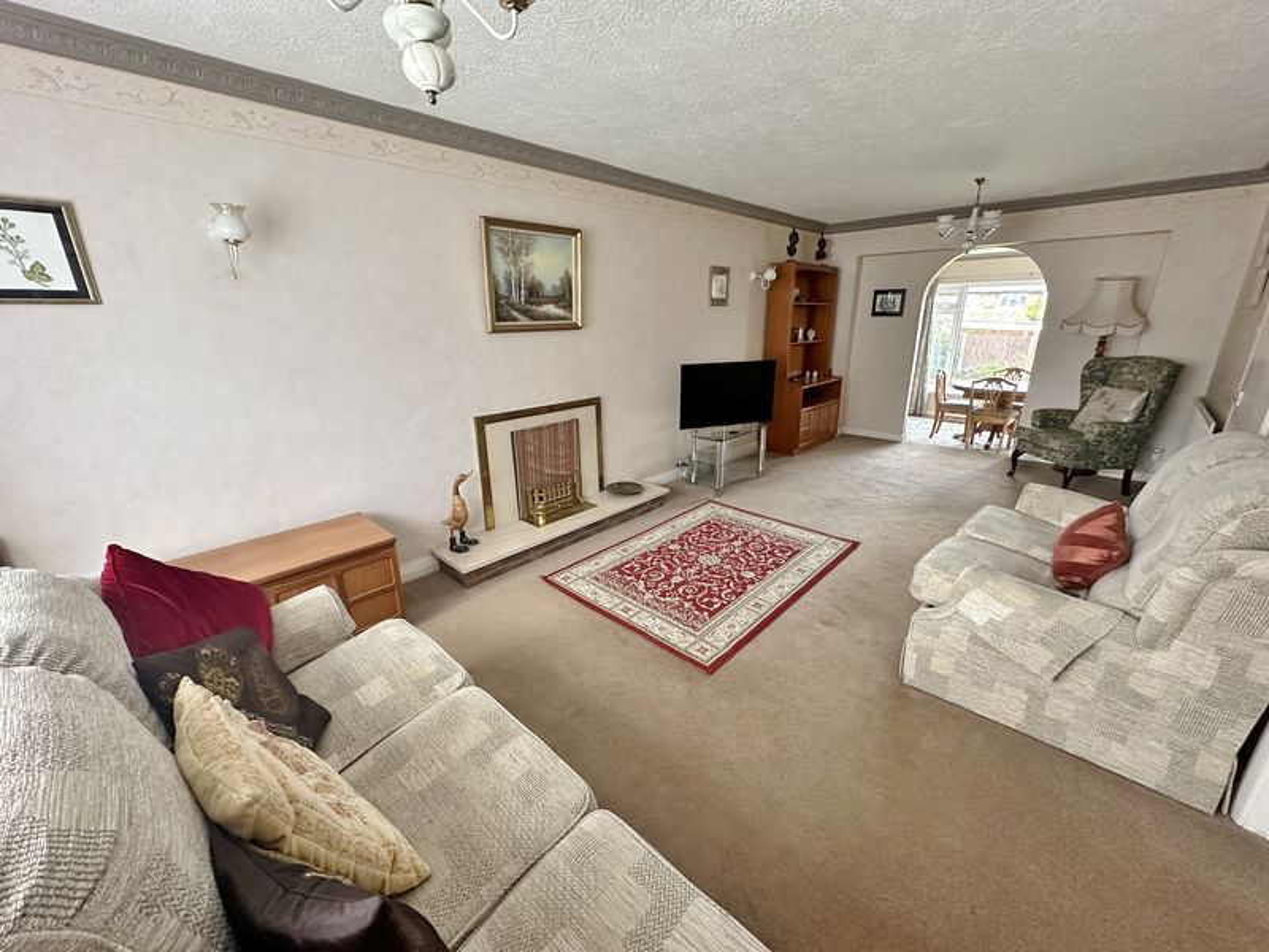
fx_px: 513
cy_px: 476
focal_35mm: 14
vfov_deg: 85.7
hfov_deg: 102.1
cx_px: 634
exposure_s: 1/99
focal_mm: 2.22
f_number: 2.2
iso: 320
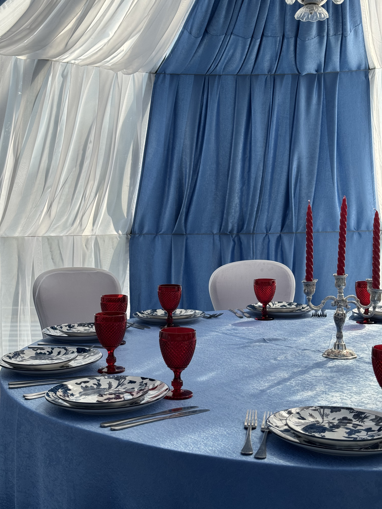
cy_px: 254
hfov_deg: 30.3
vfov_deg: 39.7
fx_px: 706
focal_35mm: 48
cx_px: 191
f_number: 1.78
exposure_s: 1/3257
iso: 64
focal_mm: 6.76
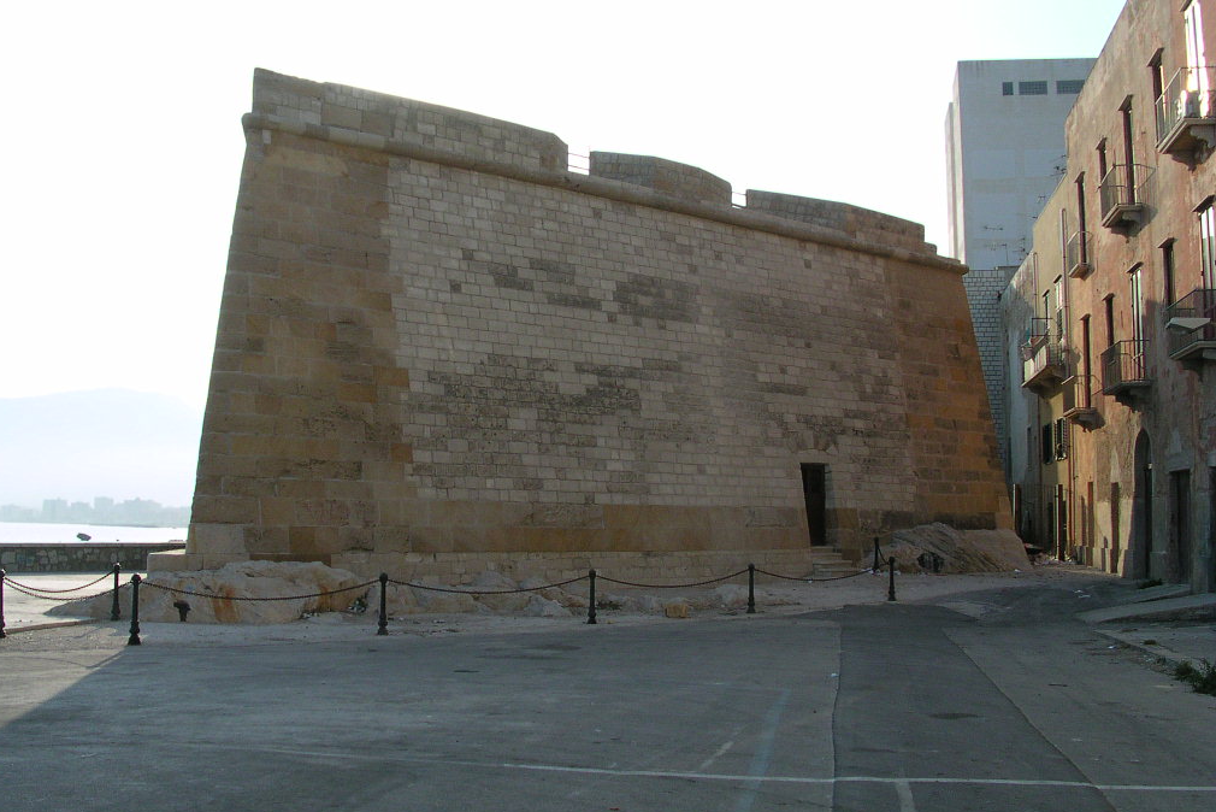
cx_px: 601
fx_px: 1318
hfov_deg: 49.5
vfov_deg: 34.2
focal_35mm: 39
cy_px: 453
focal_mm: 5.6
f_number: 4.5
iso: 100
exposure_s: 1/325
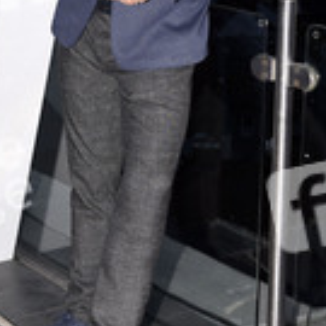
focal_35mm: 88
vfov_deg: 19.6
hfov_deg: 19.7
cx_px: 171
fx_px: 938
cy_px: 75
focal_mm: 35
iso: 500
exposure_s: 1/125
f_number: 6.3
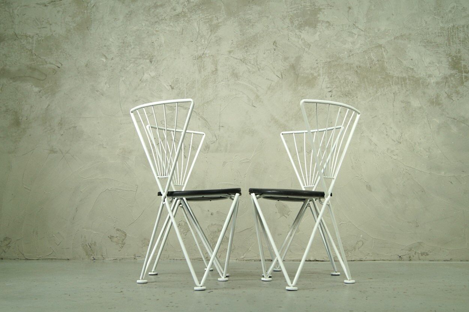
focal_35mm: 45
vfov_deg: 29.8
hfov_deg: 43.6
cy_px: 156
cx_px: 234
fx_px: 586
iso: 400
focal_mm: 30
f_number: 7.1
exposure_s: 1/30
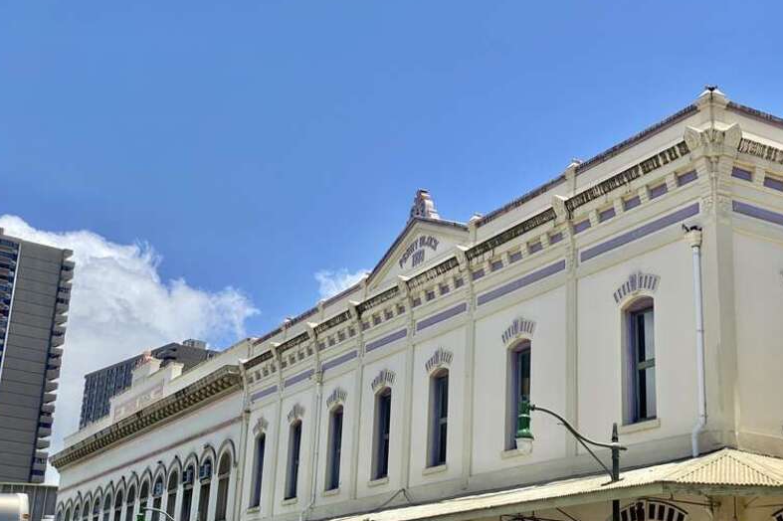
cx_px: 390
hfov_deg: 36.3
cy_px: 270
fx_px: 1196
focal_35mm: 55
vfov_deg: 24.6
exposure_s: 1/1597
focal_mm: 6
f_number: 2
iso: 20
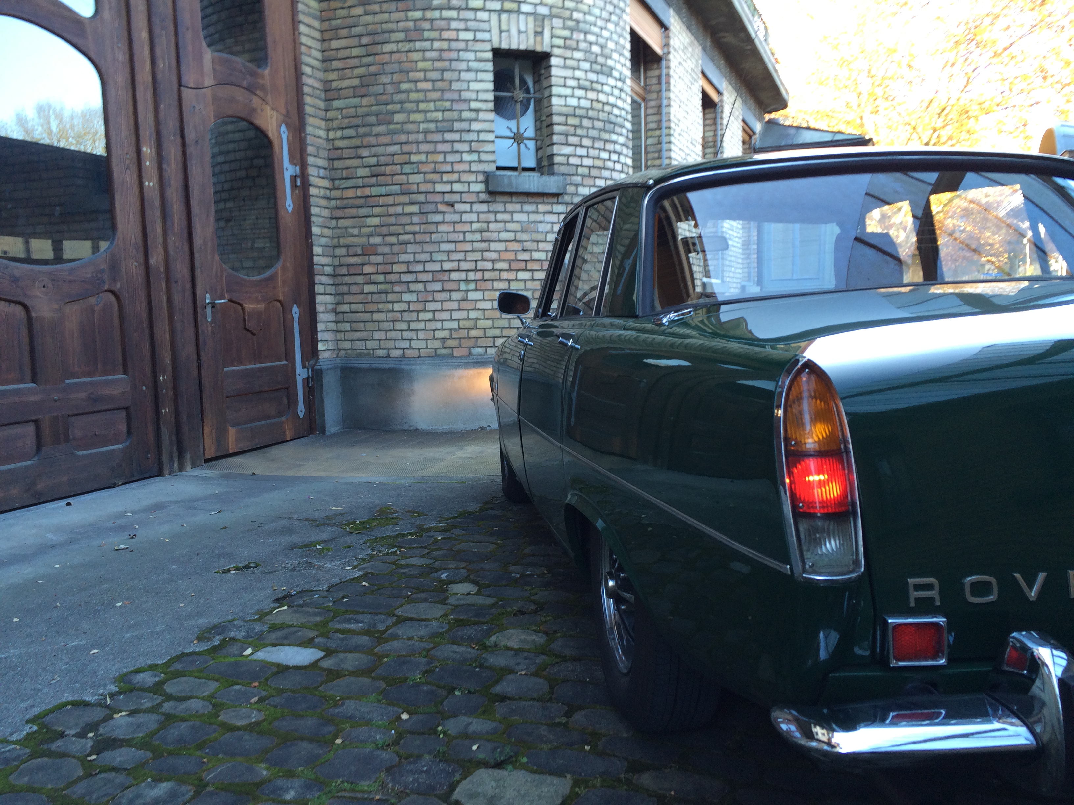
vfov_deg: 48.2
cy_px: 402
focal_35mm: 29
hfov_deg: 61.7
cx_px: 537
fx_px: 900
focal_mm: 4.15
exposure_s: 1/50
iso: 40
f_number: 2.2
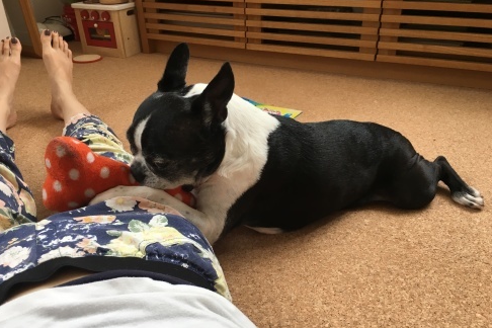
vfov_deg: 42.2
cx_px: 243
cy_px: 188
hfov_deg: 60.3
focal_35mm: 31
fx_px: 424
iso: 25
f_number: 2.2
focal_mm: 4.15
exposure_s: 1/30
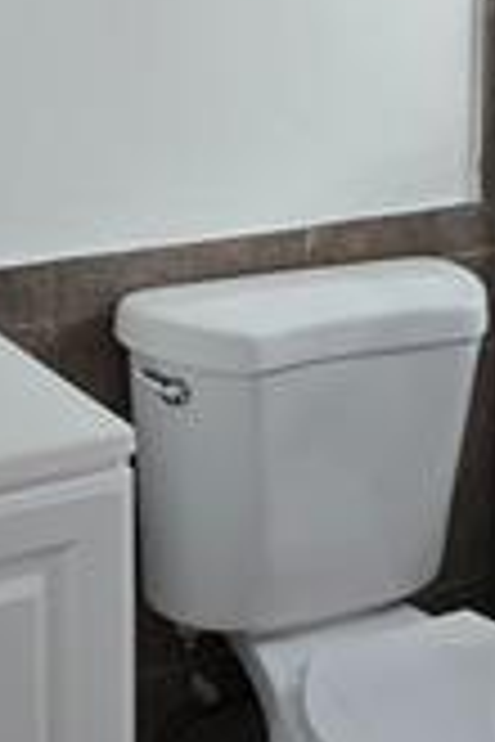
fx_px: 1794
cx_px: 531
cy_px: 126
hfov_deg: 15.3
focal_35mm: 87
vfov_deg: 23.0
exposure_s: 1/120
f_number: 1.8
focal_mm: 5.4
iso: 80
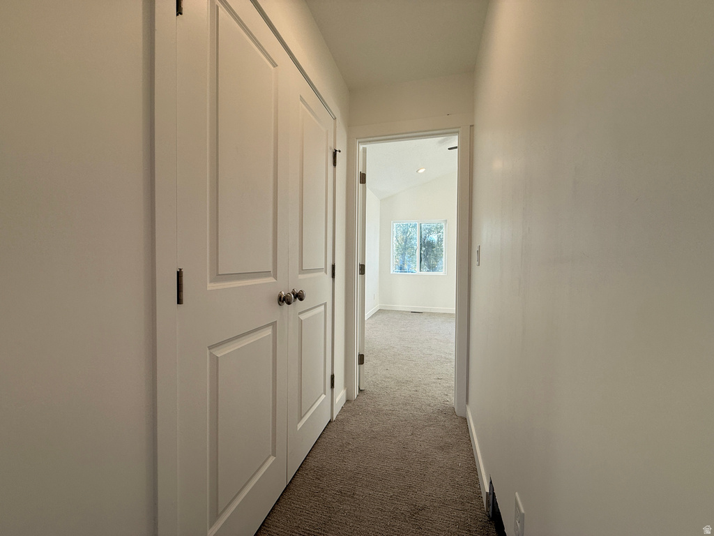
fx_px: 289
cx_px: 357
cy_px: 268
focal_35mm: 14
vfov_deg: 85.7
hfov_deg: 102.1
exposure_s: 1/169
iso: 50
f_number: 2.2
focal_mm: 2.22
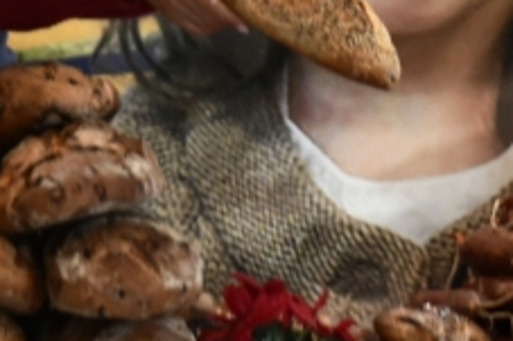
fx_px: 6408
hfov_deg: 4.6
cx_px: 294
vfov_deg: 3.0
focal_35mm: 450
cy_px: -63
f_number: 4
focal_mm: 85
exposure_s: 1/80
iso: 2000
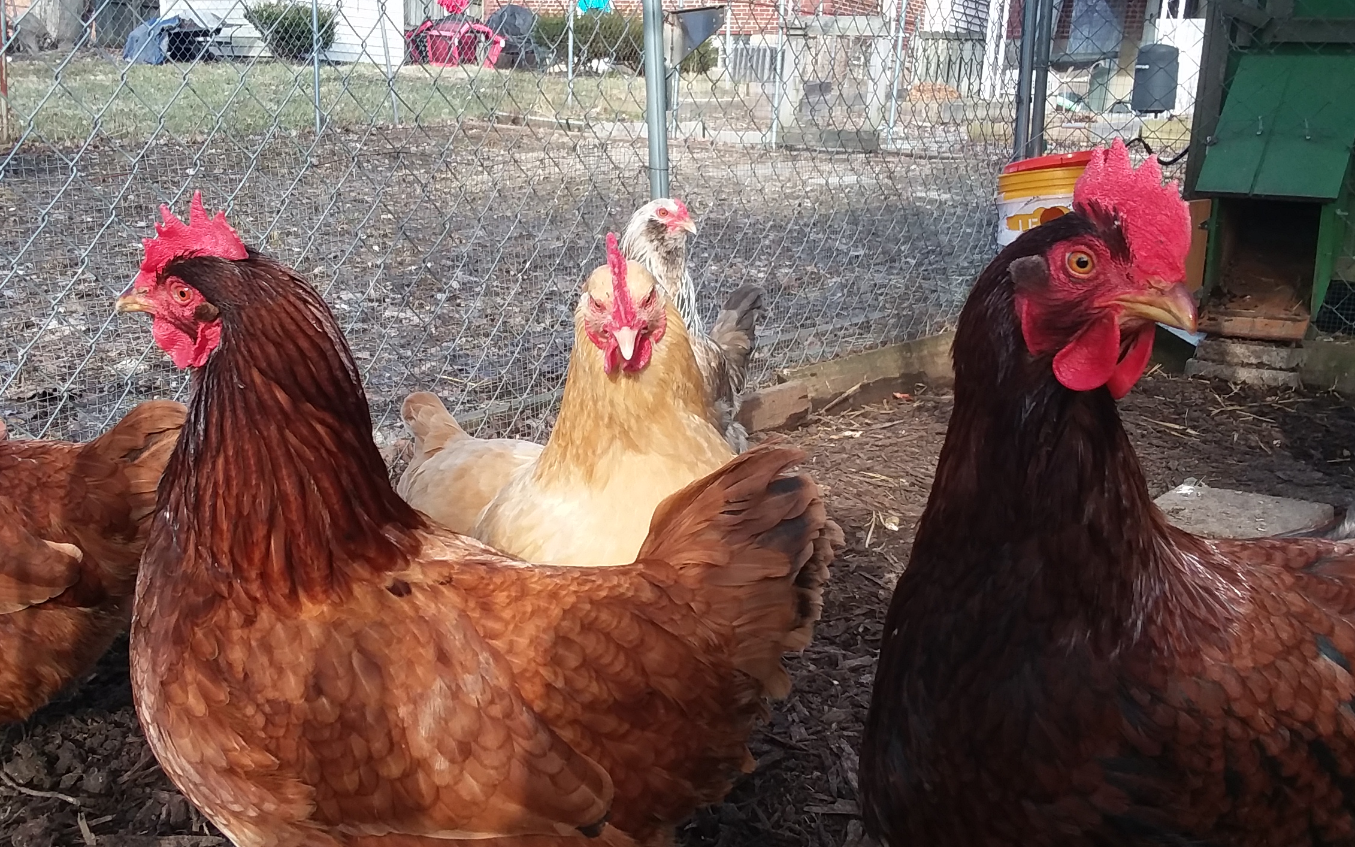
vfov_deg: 36.3
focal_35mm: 35
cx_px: 653
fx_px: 1293
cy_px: 447
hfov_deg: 55.3
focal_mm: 2.47
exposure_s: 1/233
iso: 40
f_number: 1.9
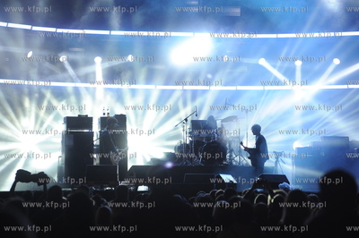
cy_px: 119
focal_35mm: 155
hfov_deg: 13.3
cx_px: 180
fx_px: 1544
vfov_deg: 8.8
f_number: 4
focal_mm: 155
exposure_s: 1/200
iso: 800
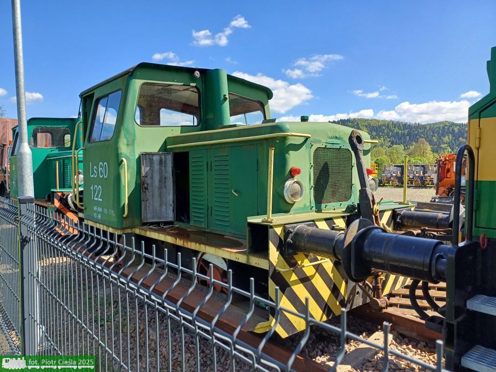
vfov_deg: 54.9
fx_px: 358
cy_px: 186
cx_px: 248
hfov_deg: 69.4
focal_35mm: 25
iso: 50
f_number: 1.8
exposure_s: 1/837
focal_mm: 4.65
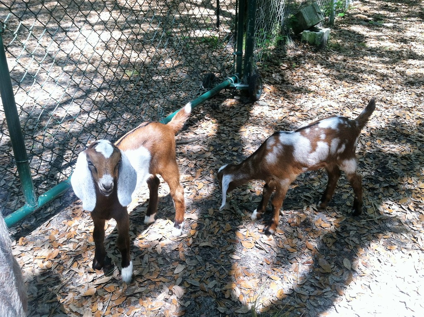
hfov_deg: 52.7
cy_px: 158
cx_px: 212
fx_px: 428
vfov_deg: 40.6
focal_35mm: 35
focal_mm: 3.85
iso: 80
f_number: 2.8
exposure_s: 1/120
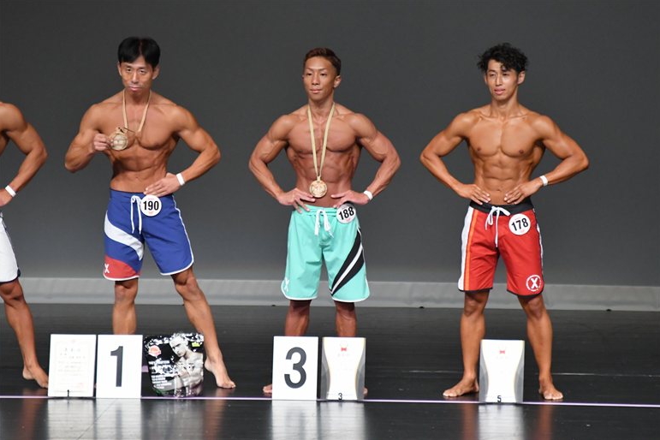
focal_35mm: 377
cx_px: 330
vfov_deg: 3.6
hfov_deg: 5.5
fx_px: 6911
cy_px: 220
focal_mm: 250
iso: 5000
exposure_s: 1/400
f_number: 5.6
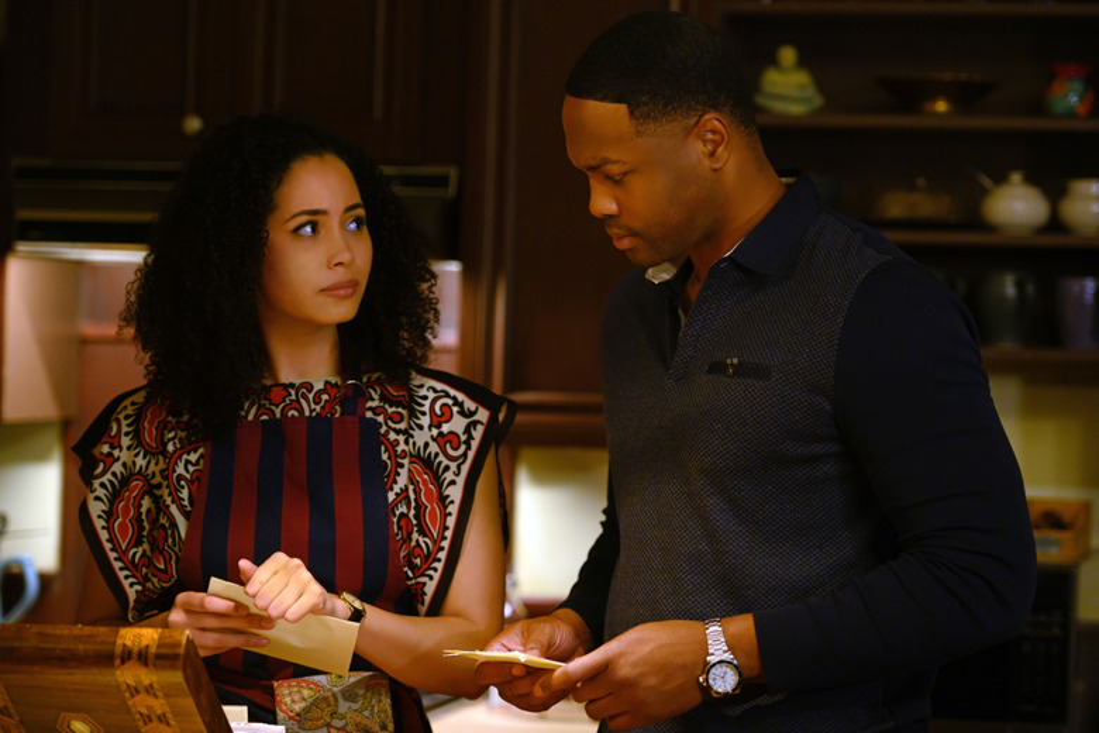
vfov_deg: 13.0
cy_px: 366
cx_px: 550
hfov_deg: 19.5
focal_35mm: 105
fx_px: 3205
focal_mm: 105
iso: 4000
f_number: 2.8
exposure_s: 1/80
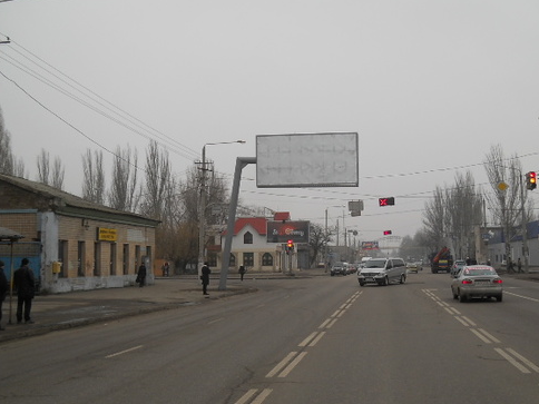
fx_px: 732
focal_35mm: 47
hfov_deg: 40.4
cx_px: 298
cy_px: 208
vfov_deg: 30.9
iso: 80
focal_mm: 6.72
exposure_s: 1/250
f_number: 3.1
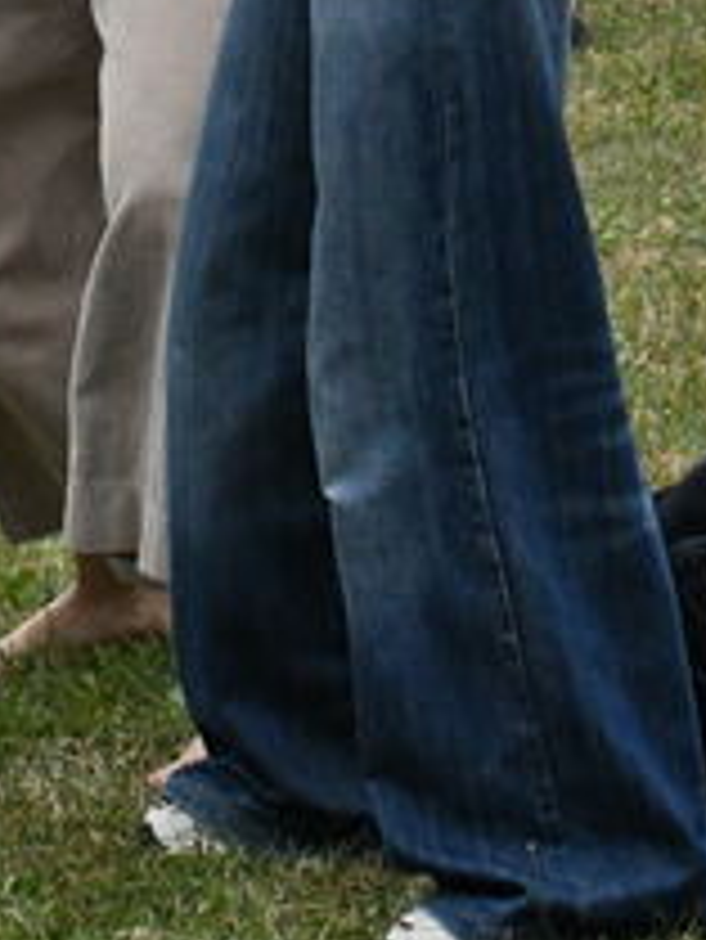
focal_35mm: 441
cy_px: -414
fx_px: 11980
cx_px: 142
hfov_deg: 3.4
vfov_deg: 4.5
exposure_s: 1/500
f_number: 11
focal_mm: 80
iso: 2000
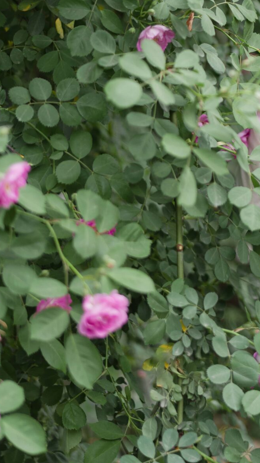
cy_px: 15
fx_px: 1396
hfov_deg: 10.4
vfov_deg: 18.4
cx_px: 330
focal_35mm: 114
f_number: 1.4
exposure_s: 1/640
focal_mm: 50
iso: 100
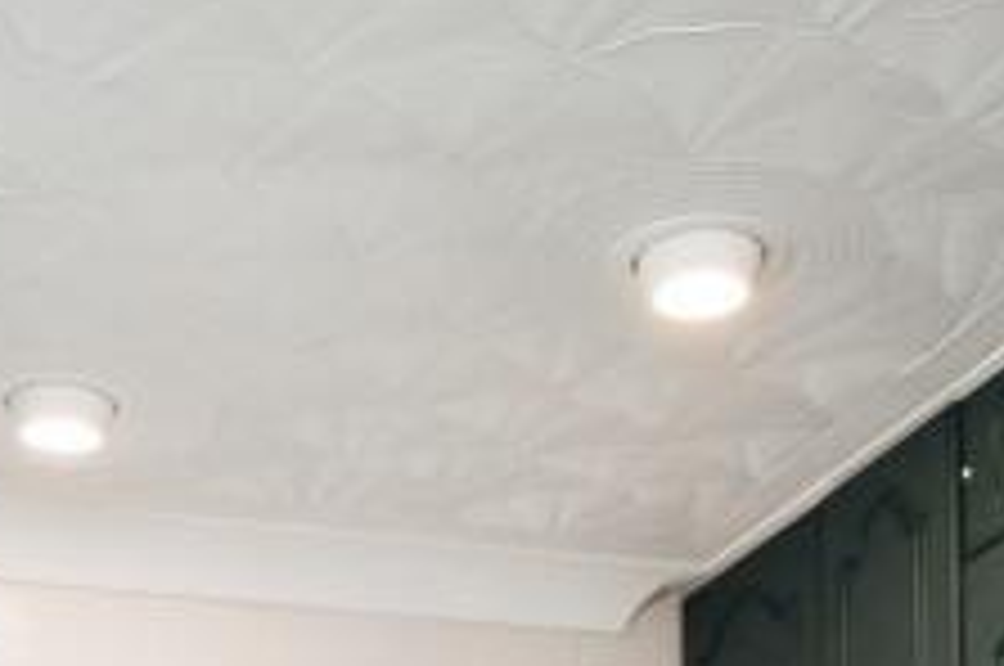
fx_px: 1922
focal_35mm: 69
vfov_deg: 15.9
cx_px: 581
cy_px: 1294
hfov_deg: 29.2
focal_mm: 15
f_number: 8
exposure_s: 1/60
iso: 800
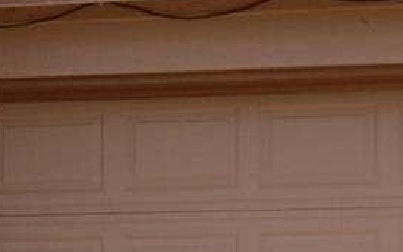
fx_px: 2757
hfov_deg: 8.3
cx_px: -44
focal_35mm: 251
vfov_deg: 5.2
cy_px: 262
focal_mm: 22
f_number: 10
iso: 100
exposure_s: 1/400
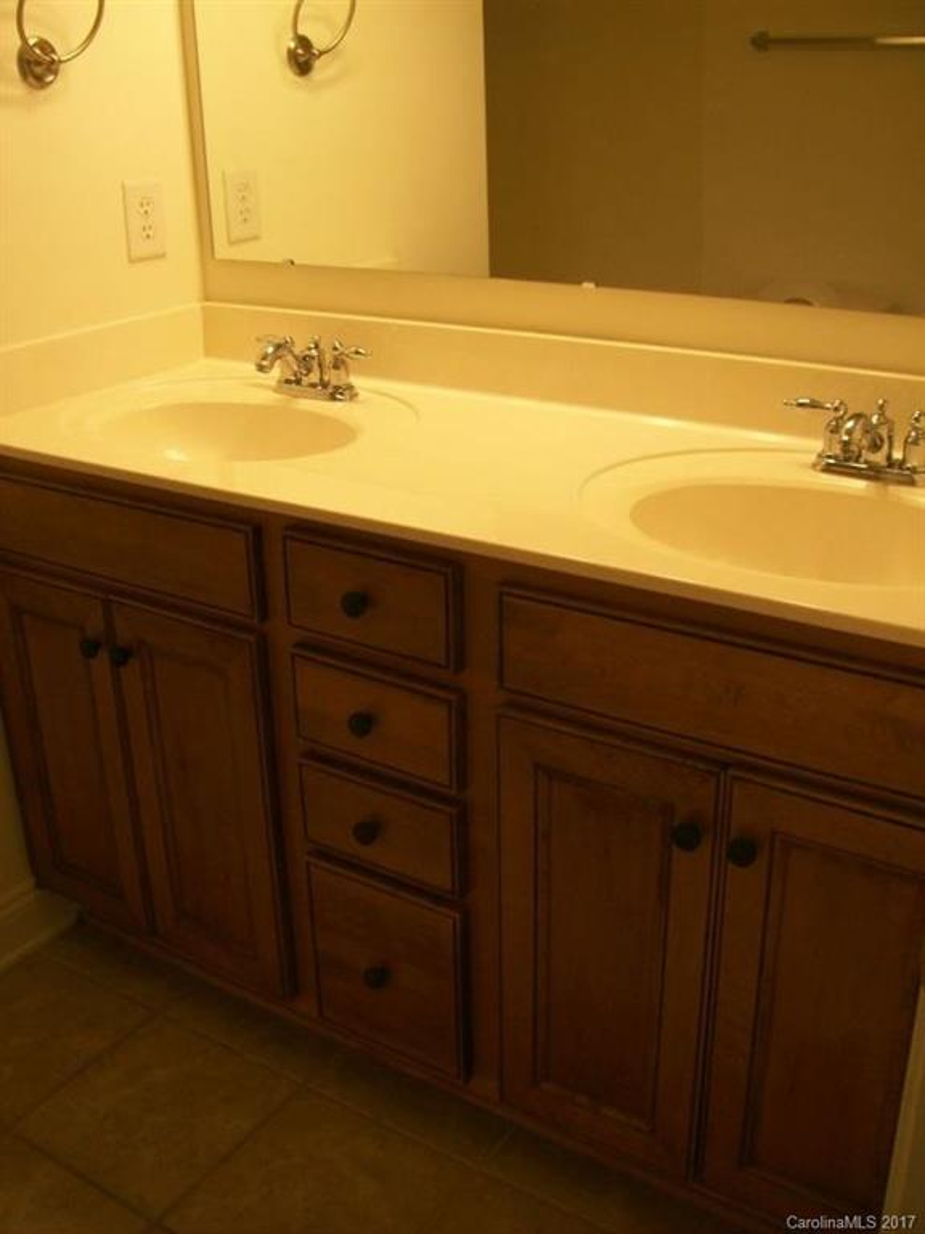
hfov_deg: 39.7
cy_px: 617
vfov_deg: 51.4
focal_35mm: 36
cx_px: 462
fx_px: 1283
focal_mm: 6
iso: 80
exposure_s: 1/32
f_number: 2.7
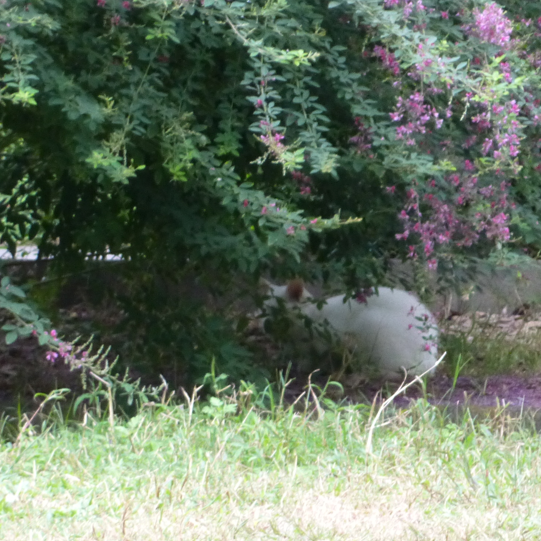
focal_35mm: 543
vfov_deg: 3.2
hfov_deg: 3.2
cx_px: 415
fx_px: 9601
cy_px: 294
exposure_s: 1/15
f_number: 5.9
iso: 400
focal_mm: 45
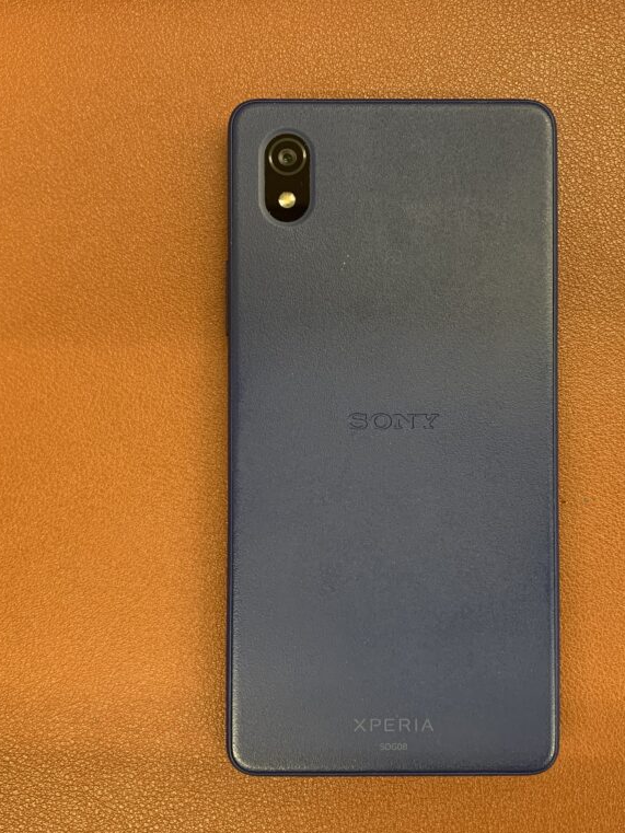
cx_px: 355
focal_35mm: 35
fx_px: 842
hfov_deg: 40.6
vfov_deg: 52.6
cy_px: 418
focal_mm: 4.25
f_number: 1.8
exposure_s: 1/60
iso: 160
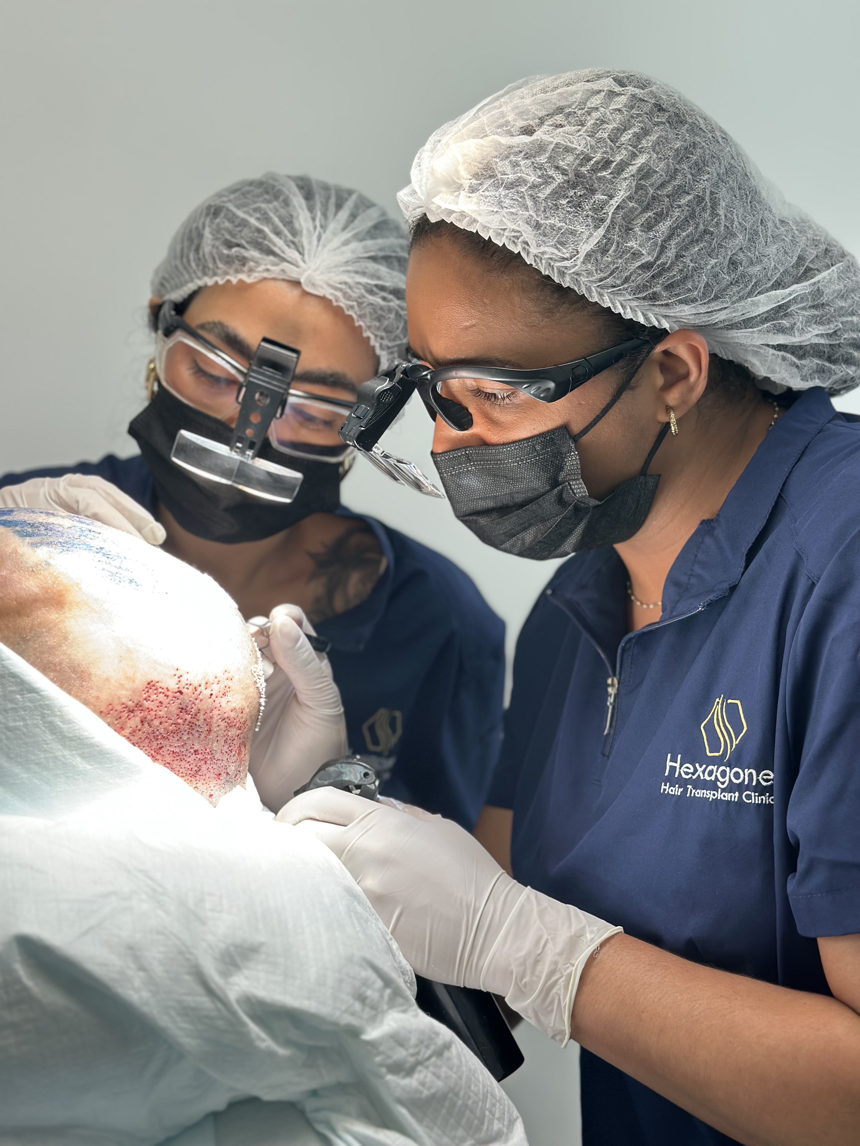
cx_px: 430
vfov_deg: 39.7
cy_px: 573
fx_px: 1590
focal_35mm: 48
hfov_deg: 30.3
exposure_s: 1/141
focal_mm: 6.86
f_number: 1.78
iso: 80
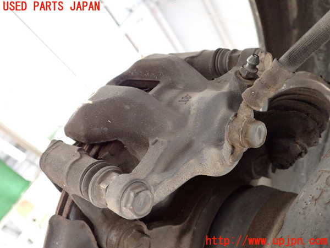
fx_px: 286
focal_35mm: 30
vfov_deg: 46.8
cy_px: 124
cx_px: 165
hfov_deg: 60.0
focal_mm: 5.4
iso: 1000
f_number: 2.3
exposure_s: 1/125
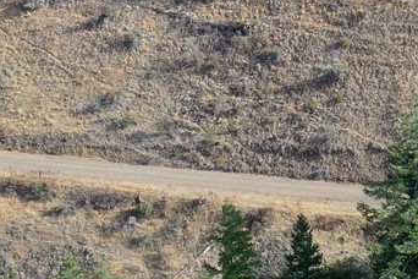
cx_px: 624
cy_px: 3
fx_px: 1614
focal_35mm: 139
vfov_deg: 9.8
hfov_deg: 13.9
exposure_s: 1/320
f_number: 3.2
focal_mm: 10.26
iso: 100
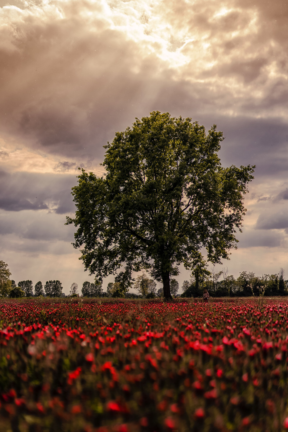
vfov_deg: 39.6
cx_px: 144
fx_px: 600
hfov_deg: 27.0
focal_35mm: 50
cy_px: 216
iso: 50
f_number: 1.8
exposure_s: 1/8000
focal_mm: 50
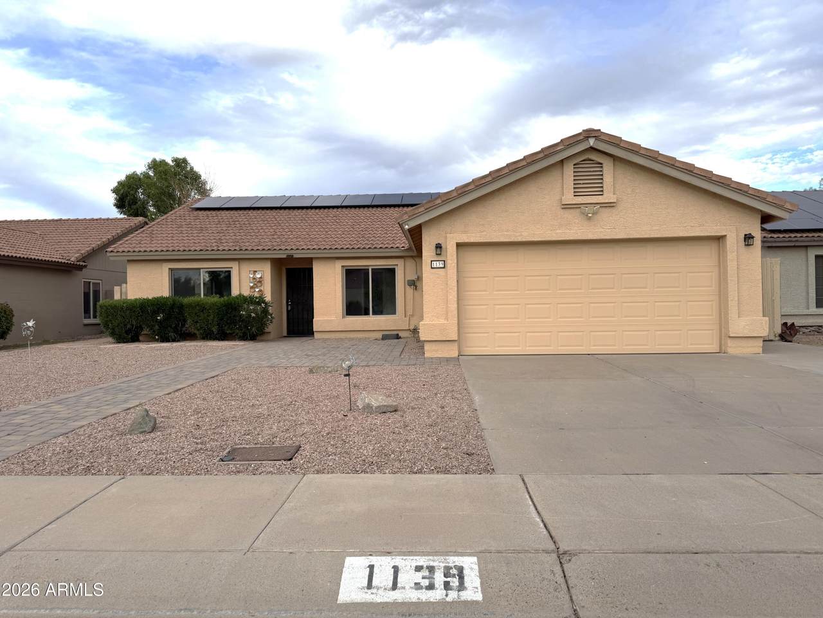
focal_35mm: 24
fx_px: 571
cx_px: 412
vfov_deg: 56.8
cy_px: 309
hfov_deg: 71.6
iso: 80
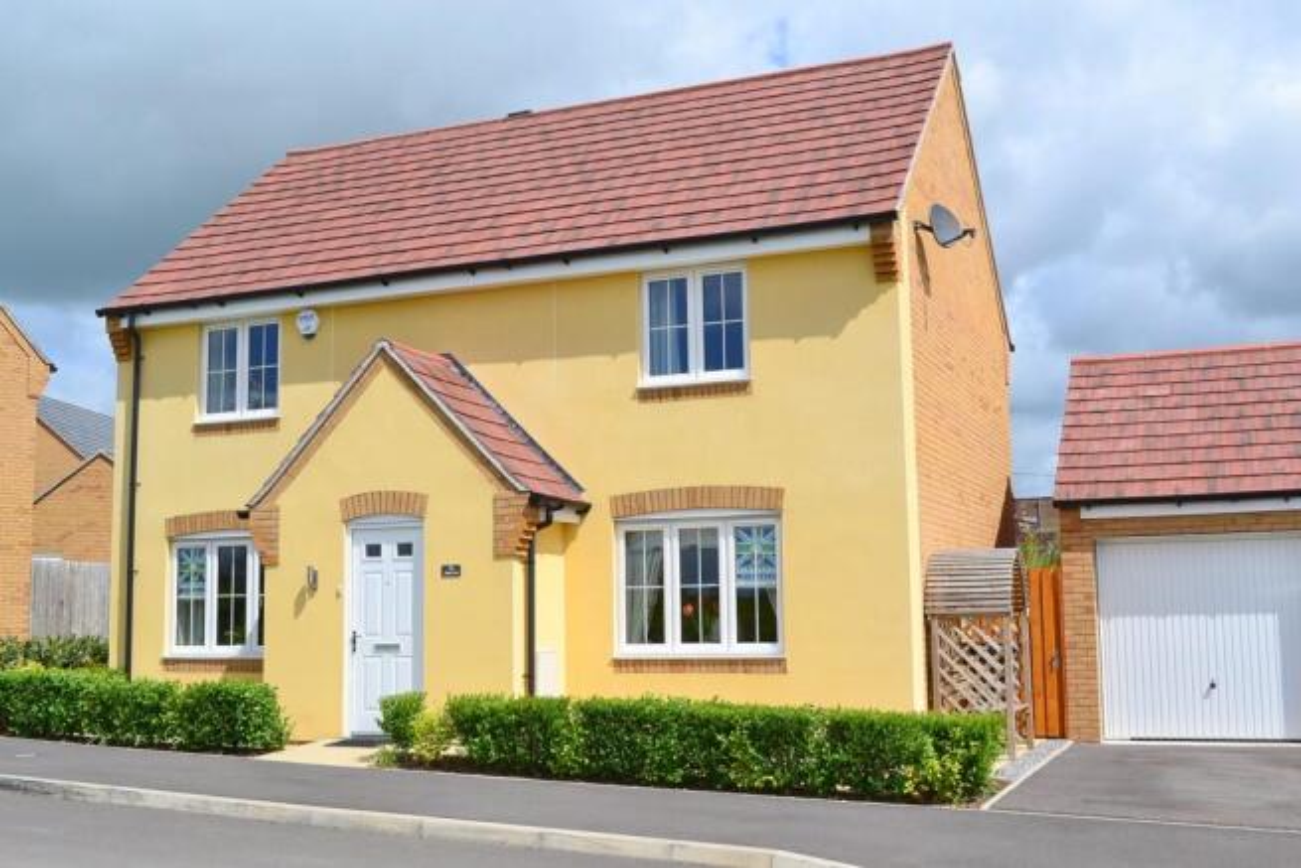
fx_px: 1410
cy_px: 434
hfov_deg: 49.5
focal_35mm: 39
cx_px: 650
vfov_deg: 34.2
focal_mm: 26
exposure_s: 1/500
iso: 320
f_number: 11
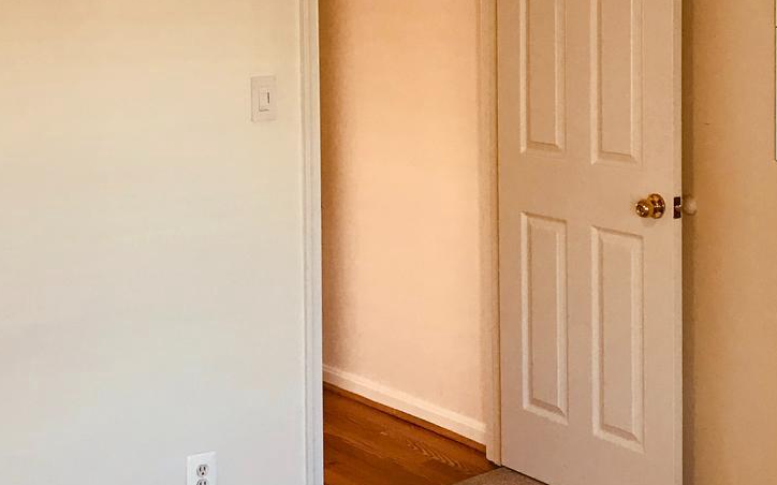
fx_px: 1334
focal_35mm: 63
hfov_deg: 32.5
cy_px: 63
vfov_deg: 20.3
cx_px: 407
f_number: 1.8
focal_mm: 3.99
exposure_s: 1/30
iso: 32
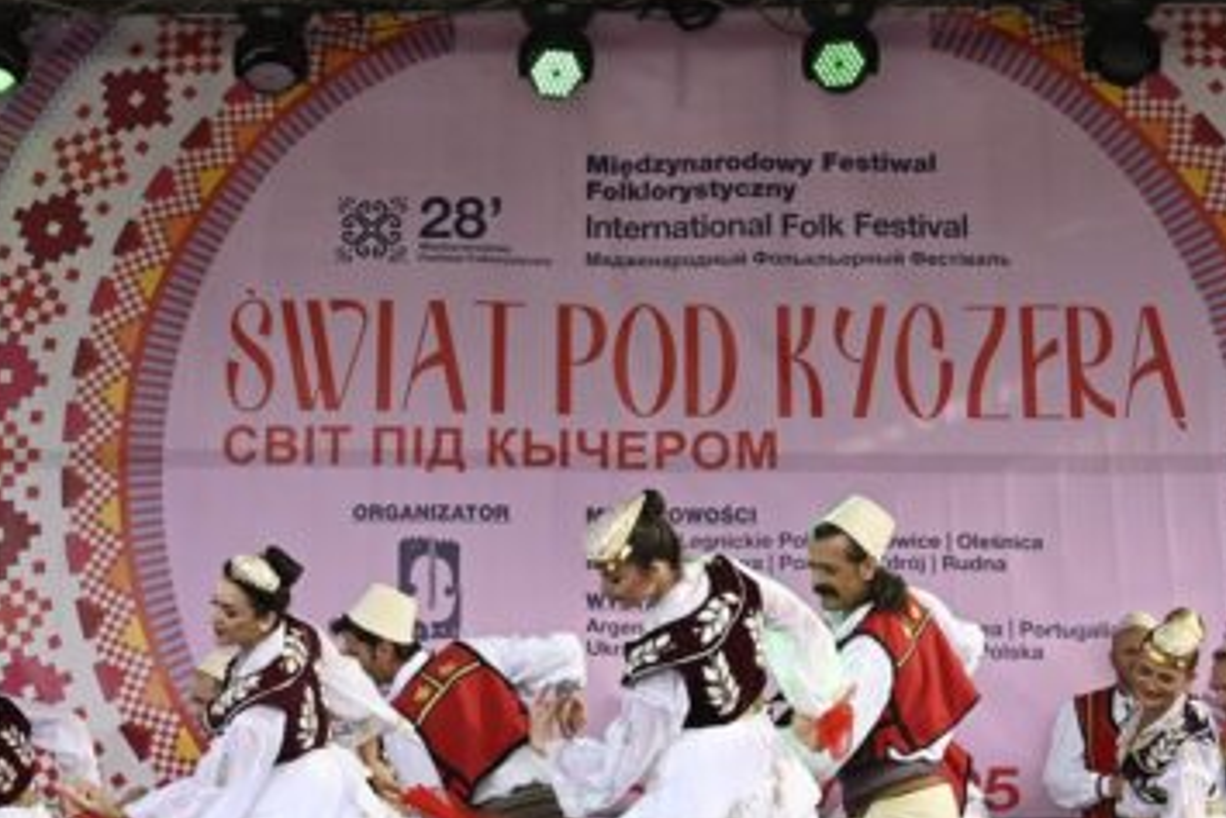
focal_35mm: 71
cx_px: 463
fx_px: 2419
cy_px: 418
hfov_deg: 28.3
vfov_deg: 19.2
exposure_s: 1/250
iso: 250
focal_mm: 28
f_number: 4
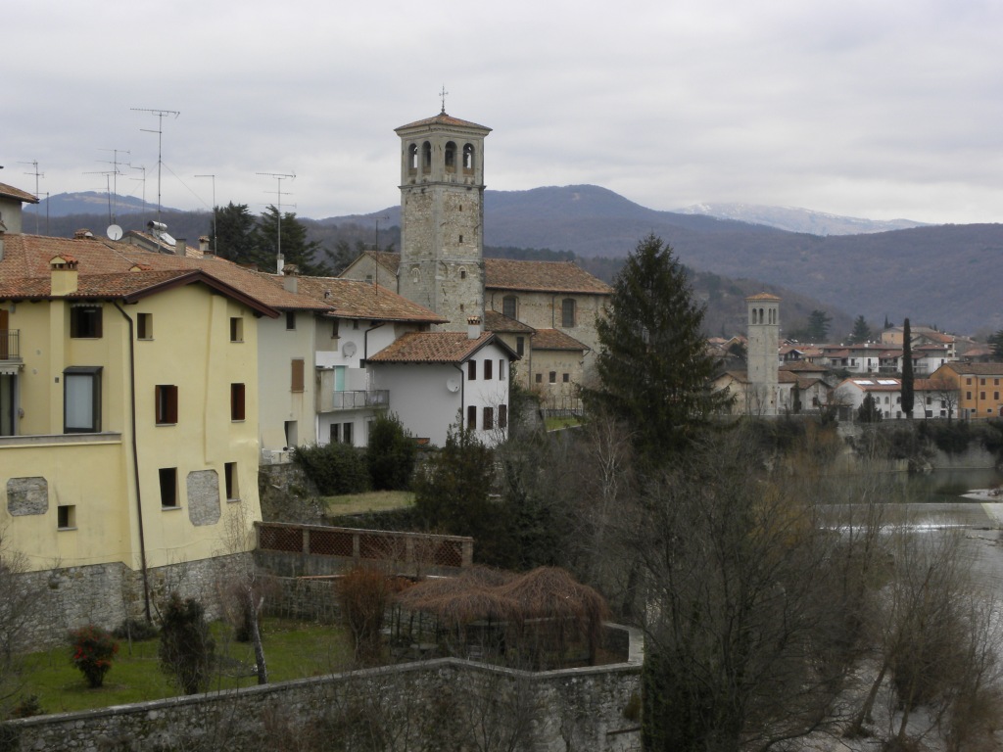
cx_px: 502
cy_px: 376
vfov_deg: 25.2
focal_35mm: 58
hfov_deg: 33.2
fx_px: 1681
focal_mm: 10.3
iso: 64
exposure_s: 1/37.4
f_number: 8
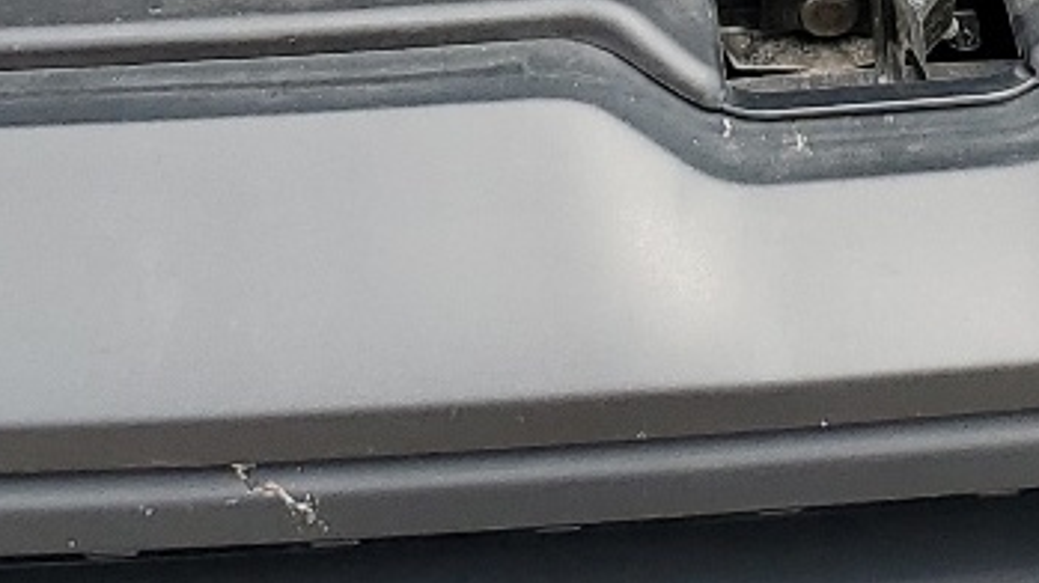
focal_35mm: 130
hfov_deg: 16.4
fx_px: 3580
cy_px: -321
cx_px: 878
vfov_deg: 9.1
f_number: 1.5
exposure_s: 1/1250
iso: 50
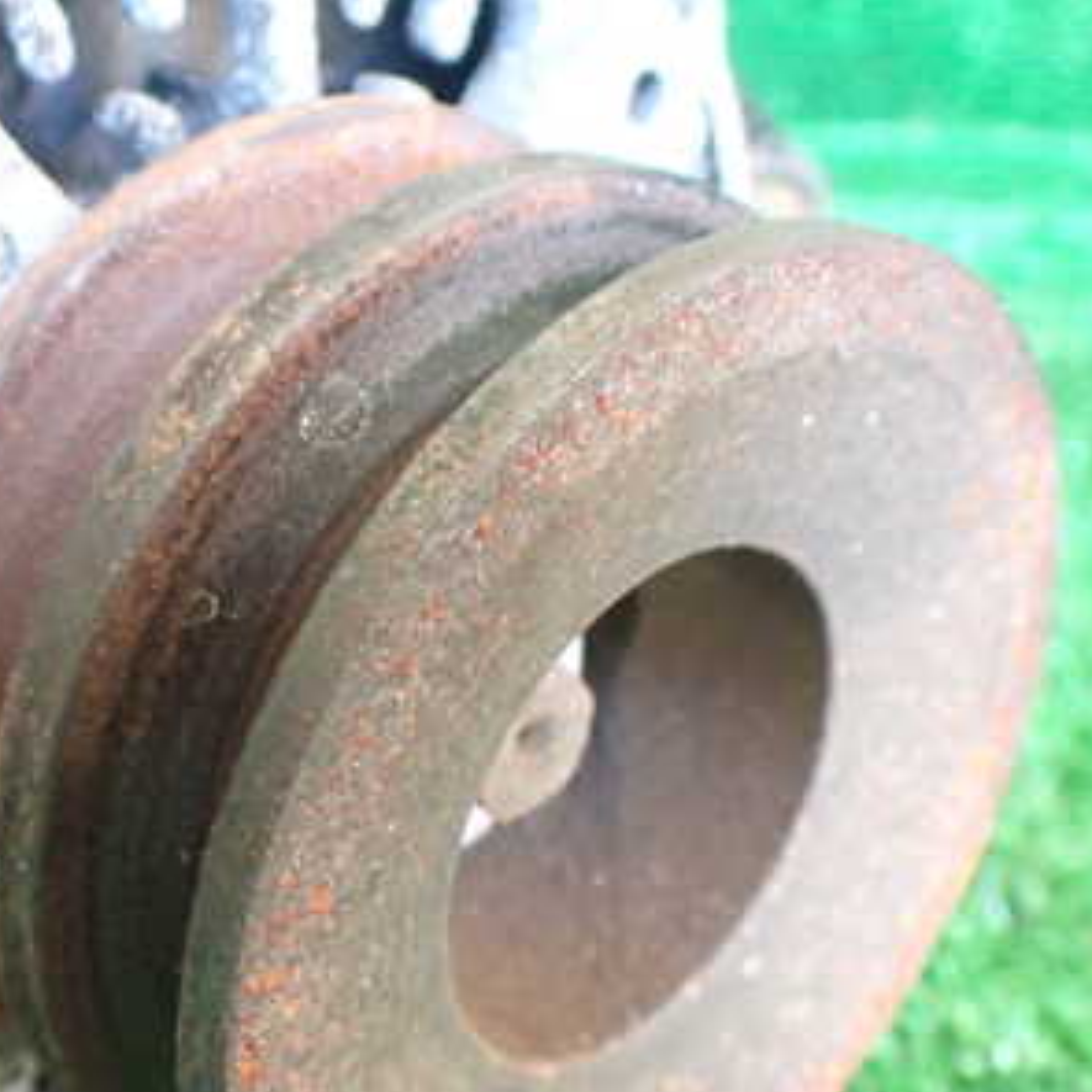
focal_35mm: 54
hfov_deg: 31.1
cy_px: 651
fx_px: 1927
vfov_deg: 31.6
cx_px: 285
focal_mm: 5.4
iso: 1000
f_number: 2.3
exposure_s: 1/30
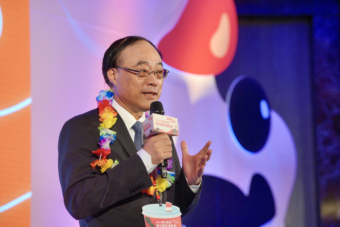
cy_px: 114
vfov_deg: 7.5
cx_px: 170
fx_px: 1719
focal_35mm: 182
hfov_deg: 11.3
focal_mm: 182
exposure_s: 1/200
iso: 1600
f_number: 5.6
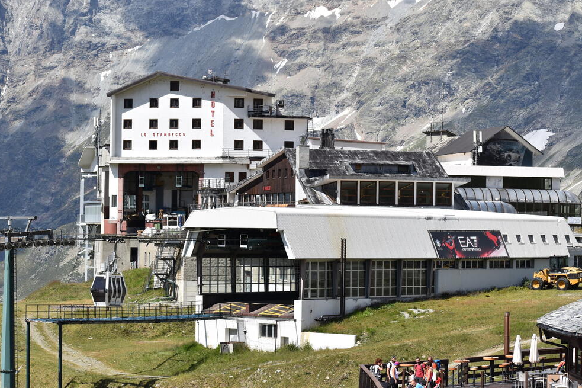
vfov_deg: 12.4
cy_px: 198
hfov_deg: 18.6
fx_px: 1778
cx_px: 292
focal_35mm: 110
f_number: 10
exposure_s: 1/400
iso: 100
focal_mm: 70
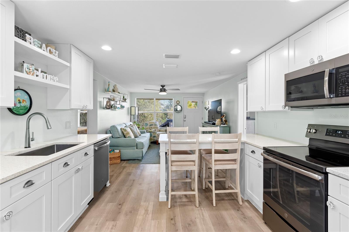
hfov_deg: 96.7
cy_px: 116
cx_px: 174
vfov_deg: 73.7
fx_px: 155
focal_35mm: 16
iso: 800
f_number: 8
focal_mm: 16
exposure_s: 1/10
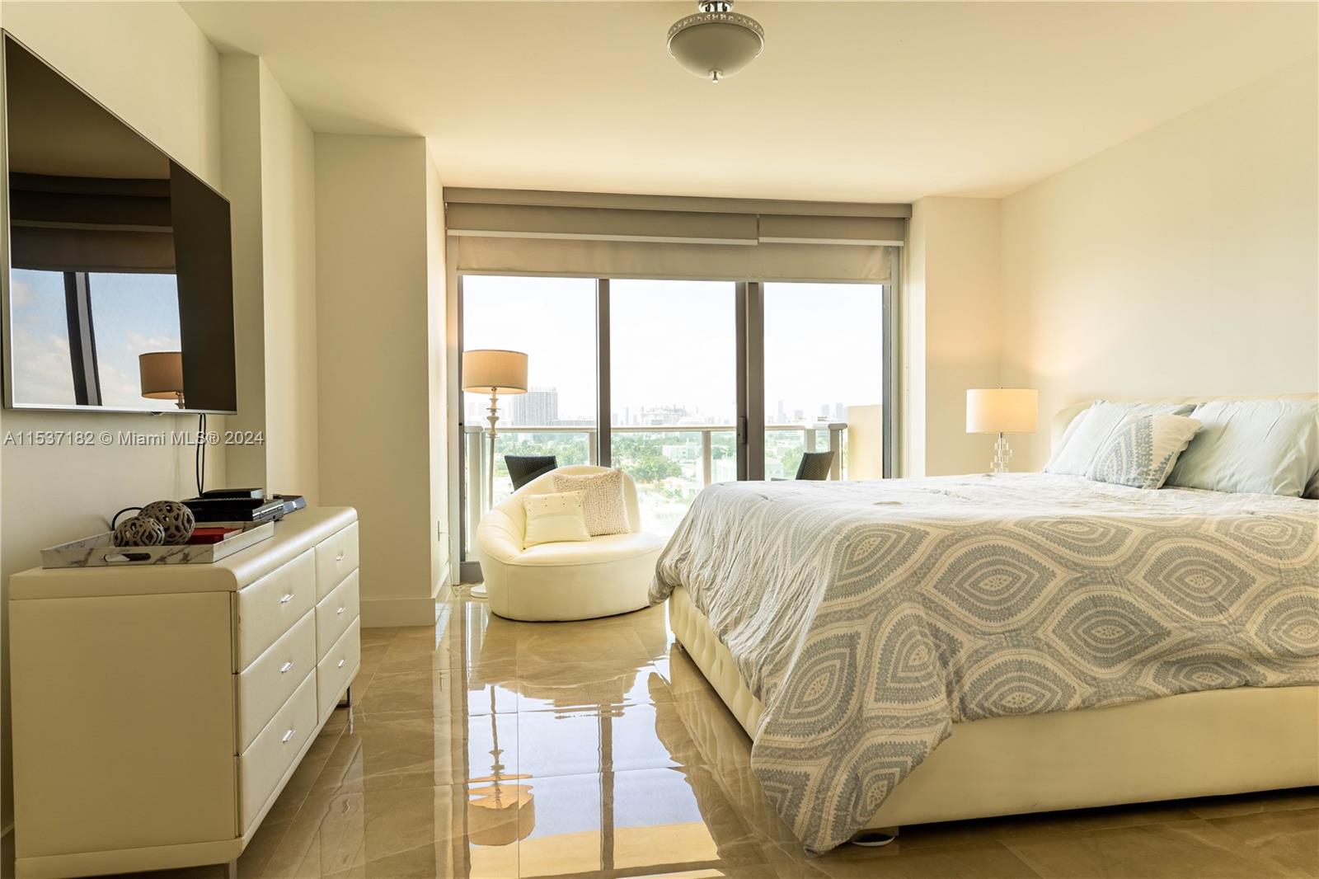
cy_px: 440
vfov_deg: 53.1
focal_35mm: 24
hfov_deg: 73.8
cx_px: 660
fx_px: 879
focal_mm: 24
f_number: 8
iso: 250
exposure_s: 1/1600
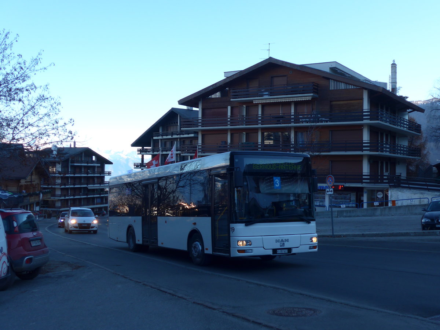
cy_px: 165
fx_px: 559
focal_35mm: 44
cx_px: 220
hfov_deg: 42.9
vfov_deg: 32.9
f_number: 2.8
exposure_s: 1/400
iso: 80
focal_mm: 9
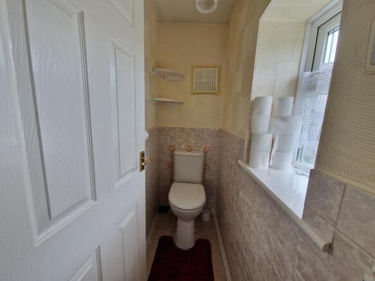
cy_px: 140
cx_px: 188
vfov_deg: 89.9
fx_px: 141
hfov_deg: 106.2
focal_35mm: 13
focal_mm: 2.2
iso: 80
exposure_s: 1/50
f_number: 2.2
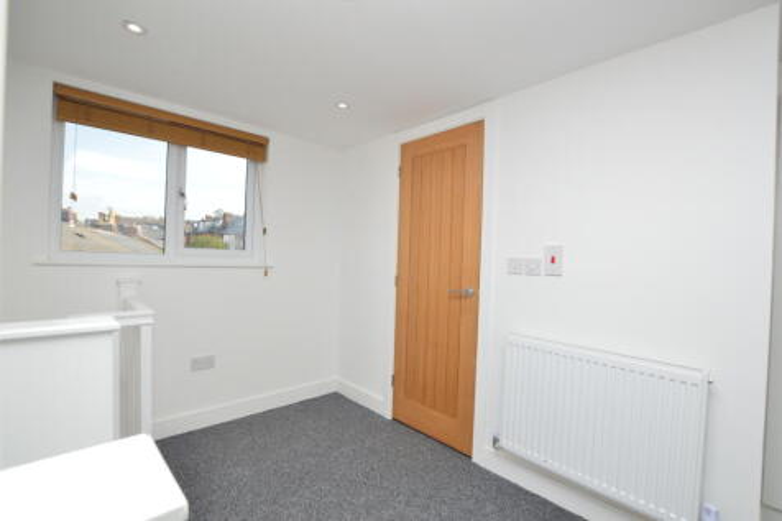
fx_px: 326
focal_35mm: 15
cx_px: 391
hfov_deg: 100.4
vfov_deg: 77.3
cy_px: 260
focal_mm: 10
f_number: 9
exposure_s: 1/160
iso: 400
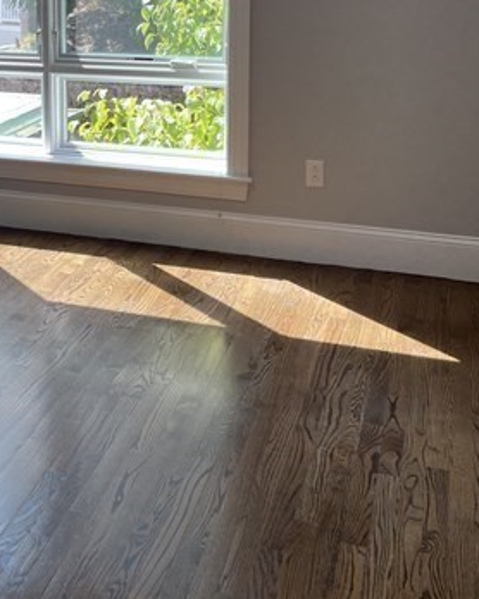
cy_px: 81
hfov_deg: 25.9
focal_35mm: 56
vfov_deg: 32.2
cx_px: 16
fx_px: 993
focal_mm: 4.2
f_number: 1.6
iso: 32
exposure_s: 1/132
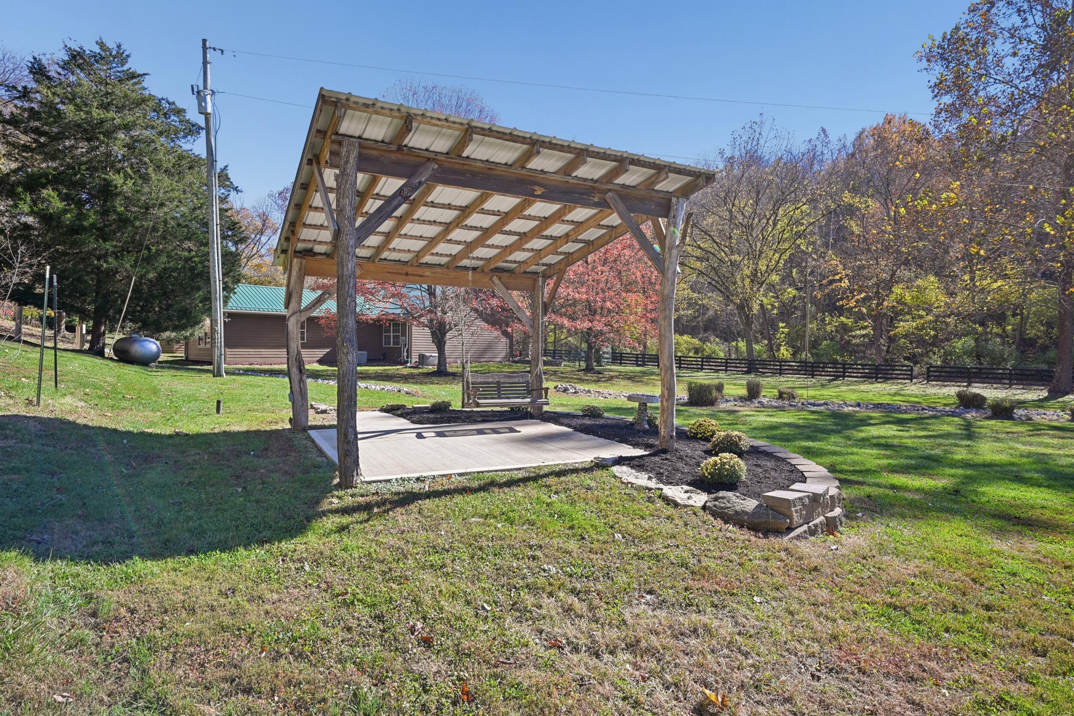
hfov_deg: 85.4
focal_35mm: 20
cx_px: 537
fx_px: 582
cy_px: 358
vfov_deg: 63.2
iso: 400
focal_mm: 19.5
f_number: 8
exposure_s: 1/500
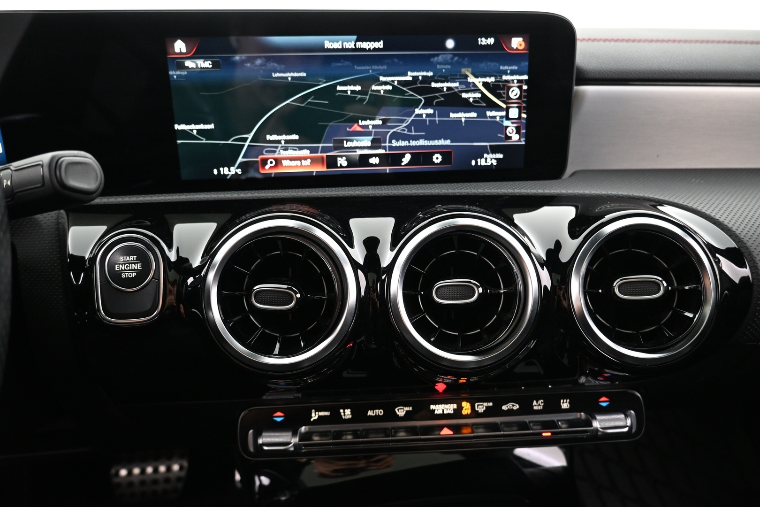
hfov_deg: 73.7
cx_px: 380
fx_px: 507
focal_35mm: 24
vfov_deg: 53.1
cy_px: 254
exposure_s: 1/13
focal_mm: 16
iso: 1600
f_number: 3.5
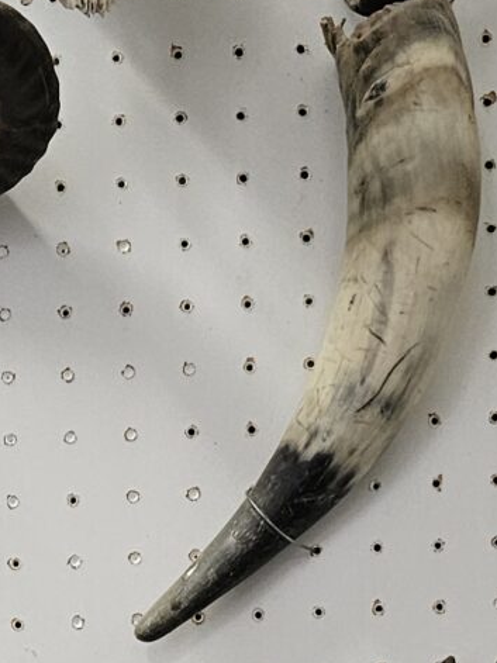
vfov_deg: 14.2
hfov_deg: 11.8
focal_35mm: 125
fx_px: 2394
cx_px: 190
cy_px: 1128
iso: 160
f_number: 1.8
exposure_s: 1/100
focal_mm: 5.4
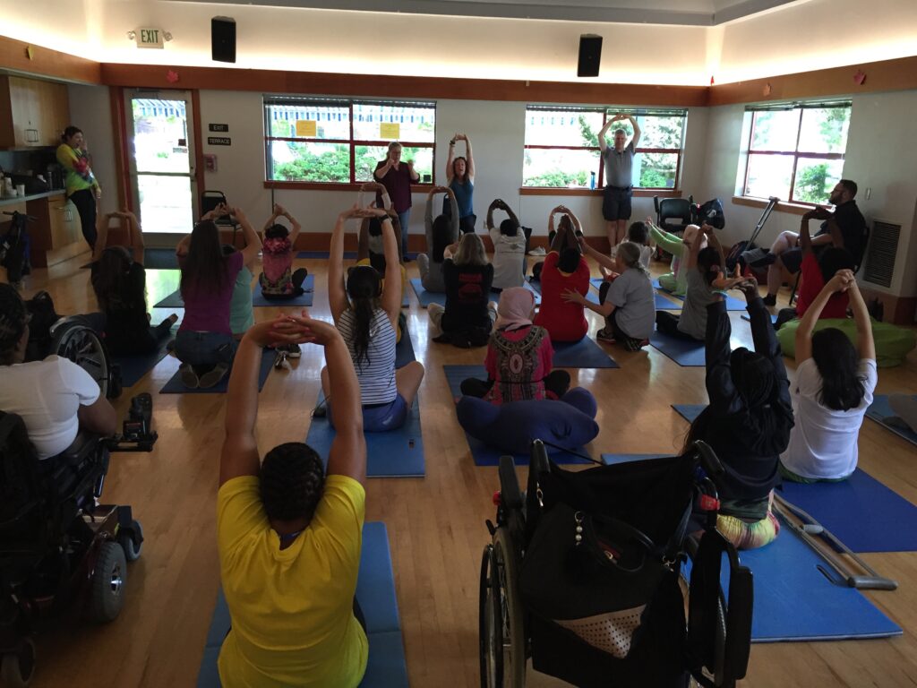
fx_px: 768
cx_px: 458
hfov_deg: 61.7
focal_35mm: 29
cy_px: 344
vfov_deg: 48.2
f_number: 2.2
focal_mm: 4.15
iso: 125
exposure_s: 1/30
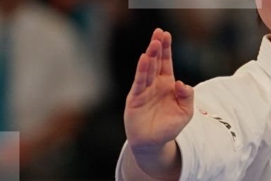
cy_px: 197
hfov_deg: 1.4
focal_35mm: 1423
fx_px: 10716
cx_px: 195
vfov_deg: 1.0
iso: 1250
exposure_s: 1/1000
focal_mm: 200
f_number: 2.8
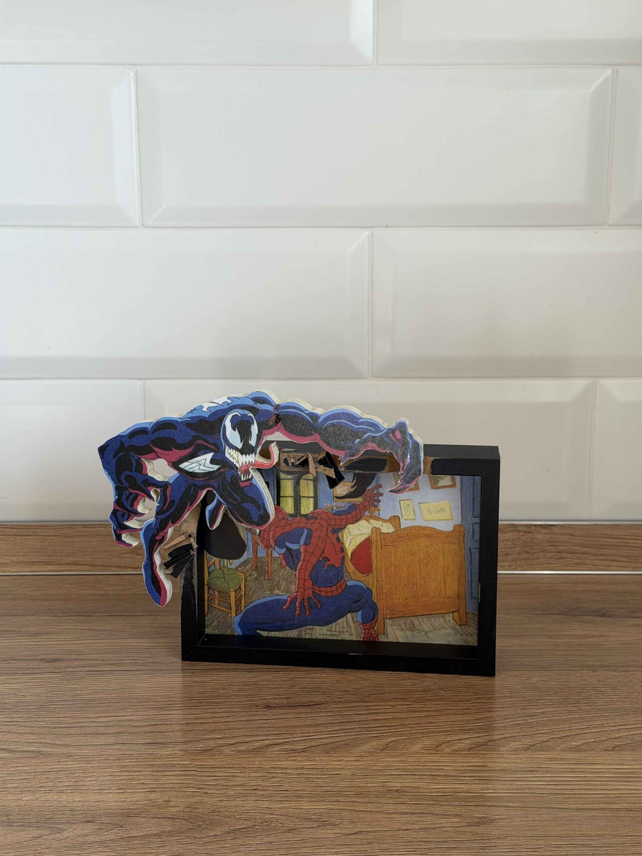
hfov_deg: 30.3
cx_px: 321
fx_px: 1187
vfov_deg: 39.7
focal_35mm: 48
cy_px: 428
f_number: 1.78
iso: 50
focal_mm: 6.76
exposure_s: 1/121
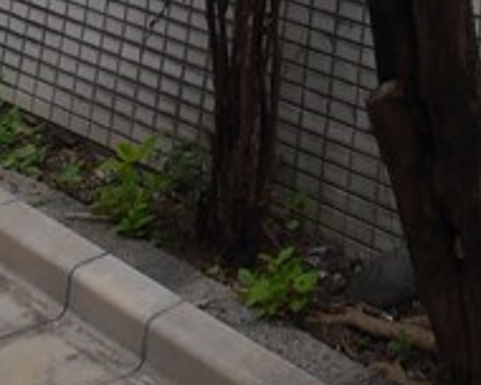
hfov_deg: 20.9
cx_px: 603
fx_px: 1196
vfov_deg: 12.1
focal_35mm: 84
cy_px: -674
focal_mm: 8
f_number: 5.6
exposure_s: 1/200
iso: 160
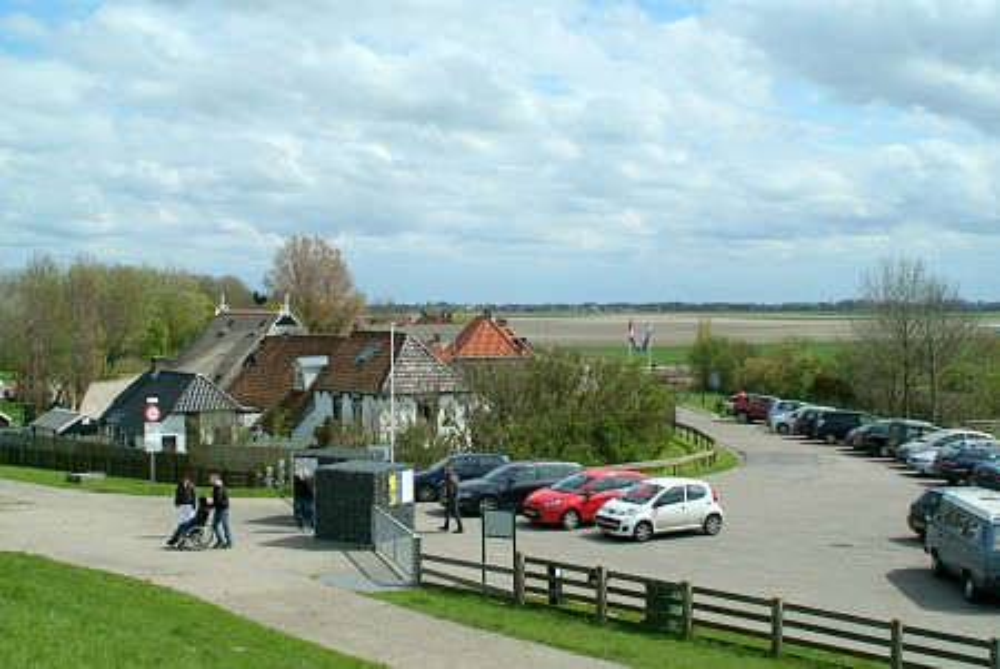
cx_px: 500
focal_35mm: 42
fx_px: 1168
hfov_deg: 46.4
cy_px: 334
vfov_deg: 32.0
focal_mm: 28
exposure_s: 1/2000
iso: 200
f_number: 5.6
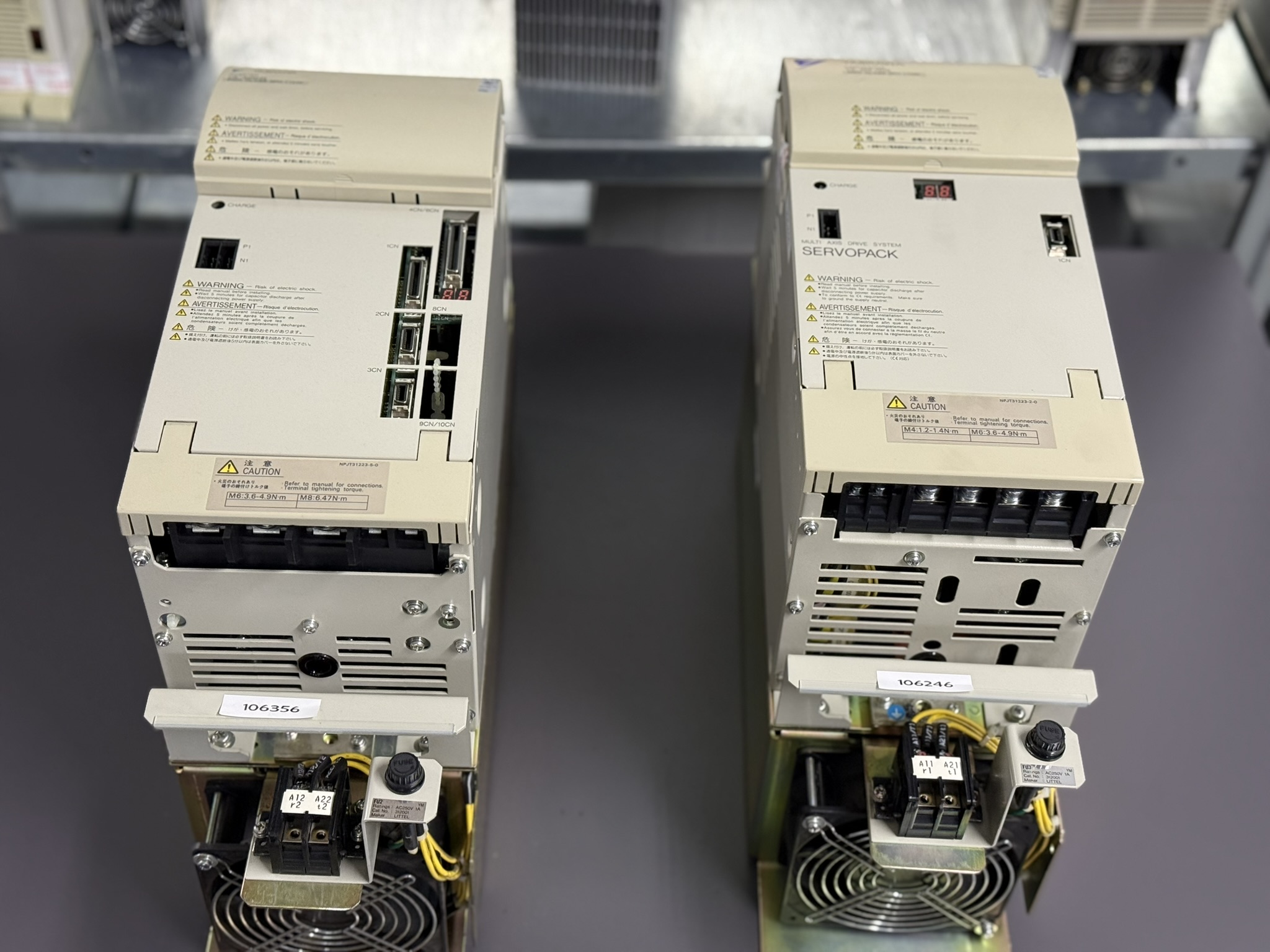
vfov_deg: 30.3
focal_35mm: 48
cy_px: 476
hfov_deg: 39.7
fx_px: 1761
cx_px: 635
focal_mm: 6.76
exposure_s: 1/50
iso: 200
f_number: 1.78
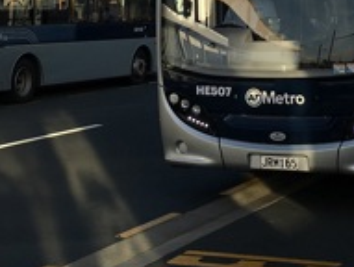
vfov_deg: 14.1
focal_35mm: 103
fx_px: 1055
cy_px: -15
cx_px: 182
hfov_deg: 19.0
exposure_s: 1/864
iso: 25
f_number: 2.2
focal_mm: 4.15
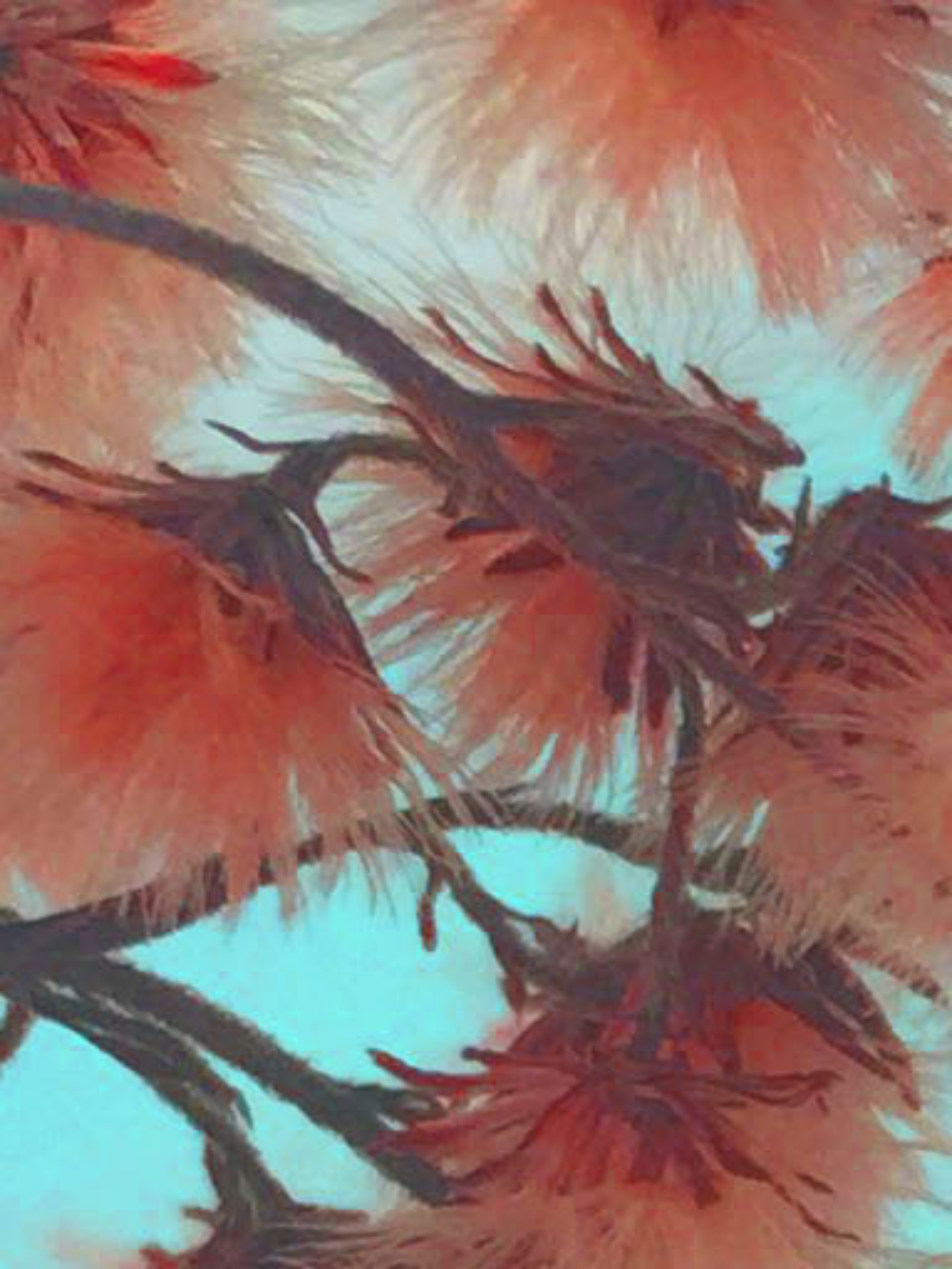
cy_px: 1923
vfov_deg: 10.3
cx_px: 1706
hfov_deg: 7.8
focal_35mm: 185
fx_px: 6784
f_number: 2.2
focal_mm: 4.15
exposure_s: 1/964
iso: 32
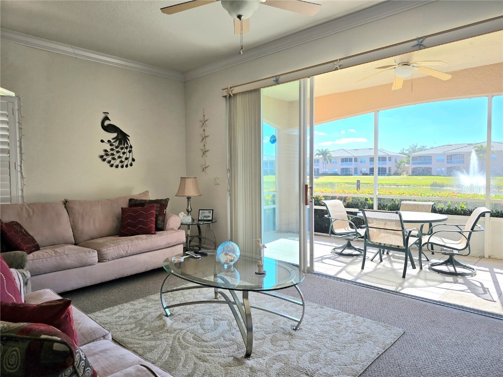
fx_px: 334
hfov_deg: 73.9
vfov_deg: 58.9
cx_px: 252
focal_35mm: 23
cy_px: 188
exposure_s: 1/278
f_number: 1.7
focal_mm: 6.3
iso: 12
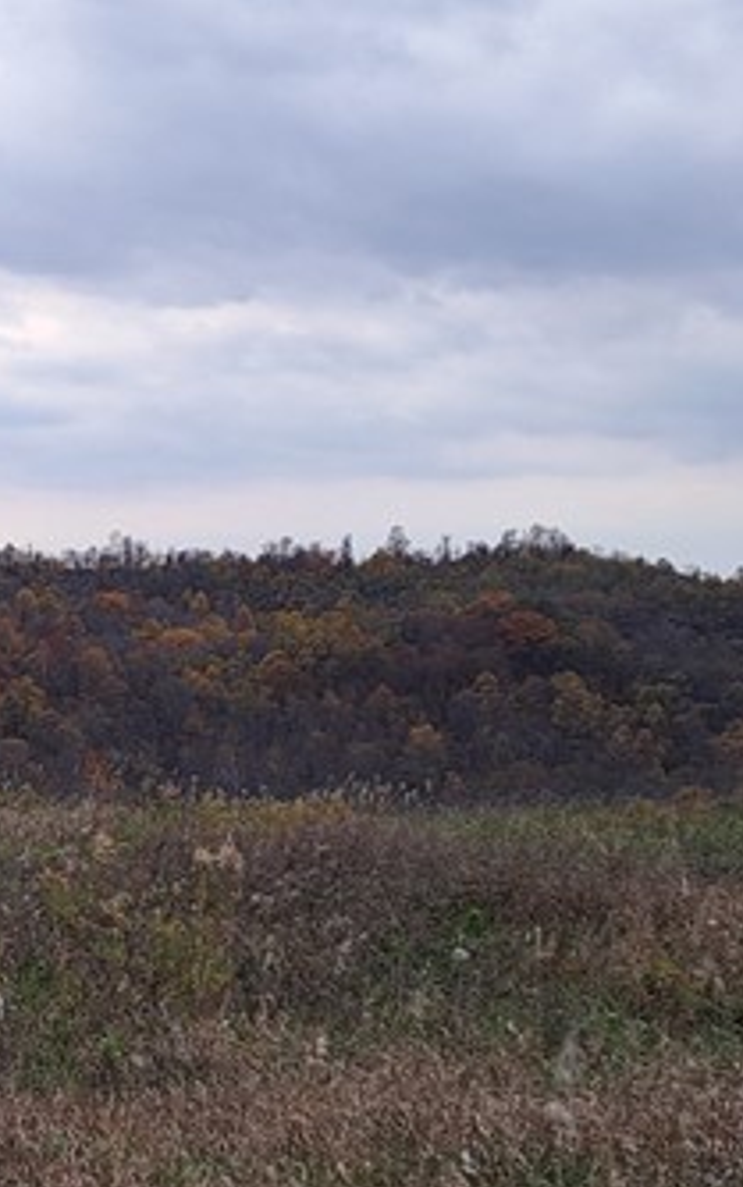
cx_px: -387
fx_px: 2525
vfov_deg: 26.4
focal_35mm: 78
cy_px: 675
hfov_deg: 15.4
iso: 50
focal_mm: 5.23
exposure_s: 1/60
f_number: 1.8
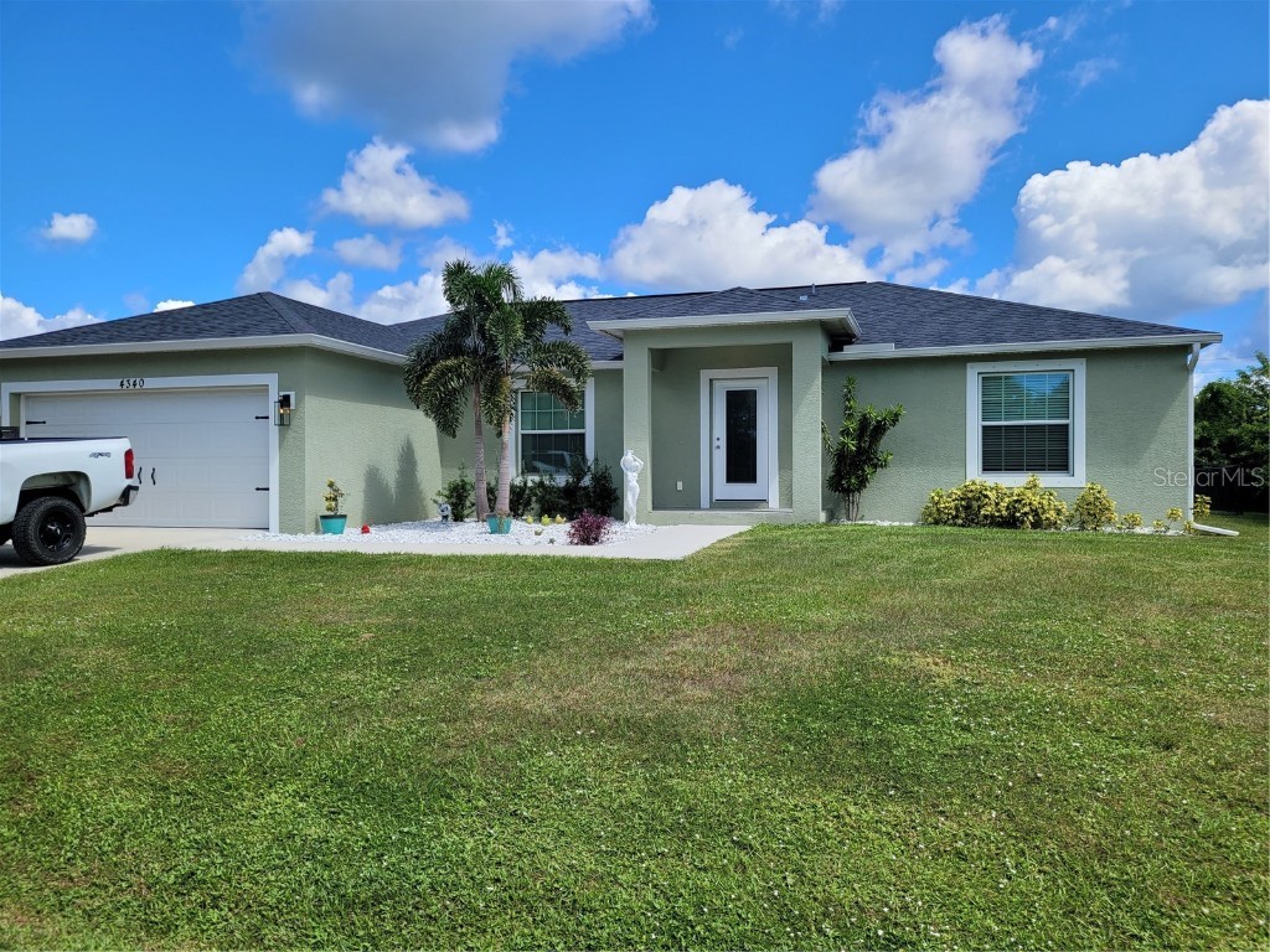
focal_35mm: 26
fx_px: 954
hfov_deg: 67.3
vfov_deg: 53.1
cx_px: 635
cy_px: 476
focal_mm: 5.4
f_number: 1.8
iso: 40
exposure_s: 1/2043
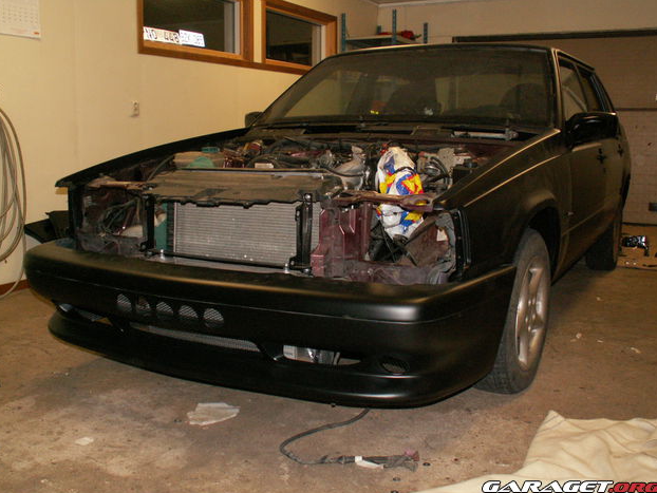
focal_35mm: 36
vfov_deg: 39.7
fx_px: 684
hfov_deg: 51.3
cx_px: 325
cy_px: 244
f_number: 2.8
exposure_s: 1/40
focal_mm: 5.86
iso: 160
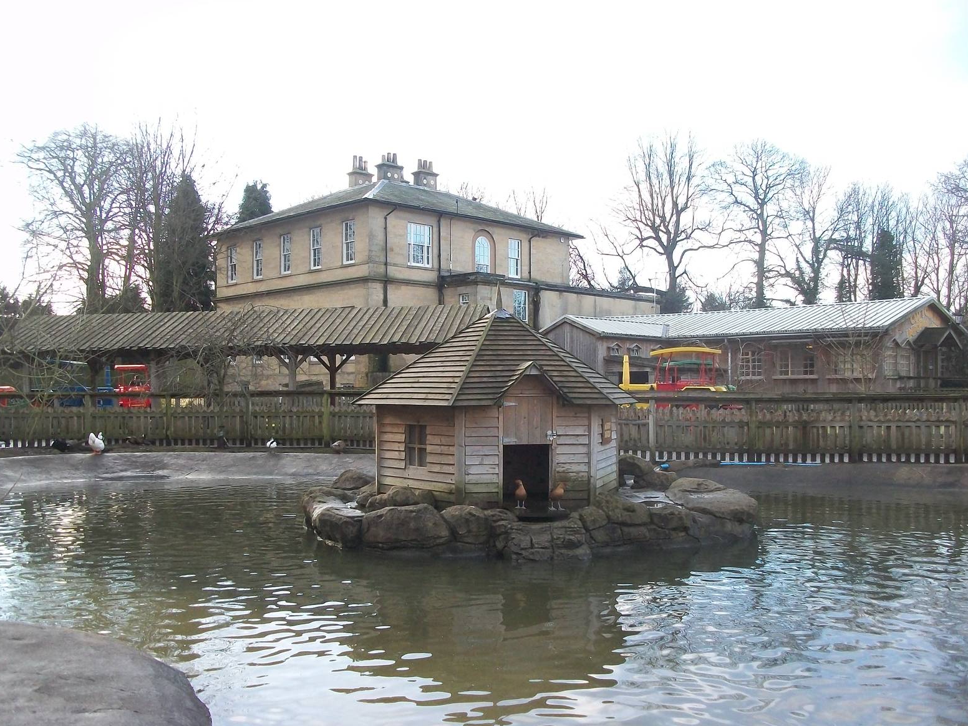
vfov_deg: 42.9
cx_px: 493
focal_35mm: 33
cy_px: 372
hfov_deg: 55.3
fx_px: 923
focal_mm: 5.7
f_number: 2.9
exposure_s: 1/500
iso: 231
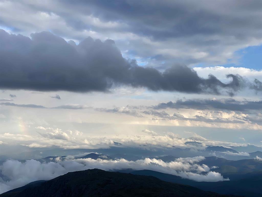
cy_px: 98
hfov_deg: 36.8
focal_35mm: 52
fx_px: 394
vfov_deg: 28.0
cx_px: 131
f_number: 2
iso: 20
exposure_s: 1/786
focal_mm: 6
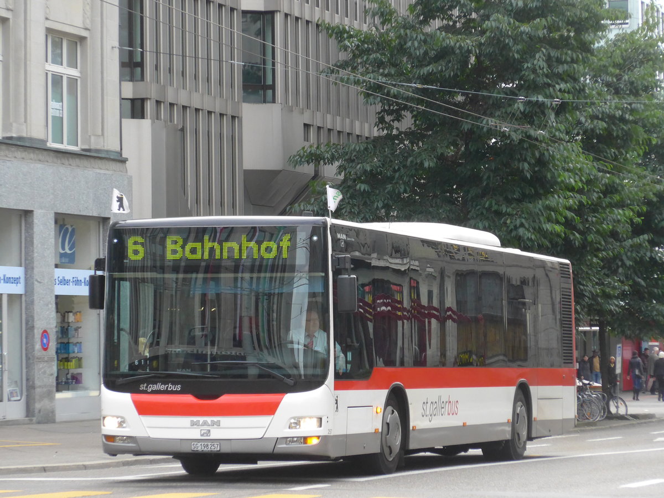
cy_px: 249
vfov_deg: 10.0
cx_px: 332
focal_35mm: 149
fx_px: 2858
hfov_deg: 13.3
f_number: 5.5
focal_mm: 28.9
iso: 500
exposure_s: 1/400
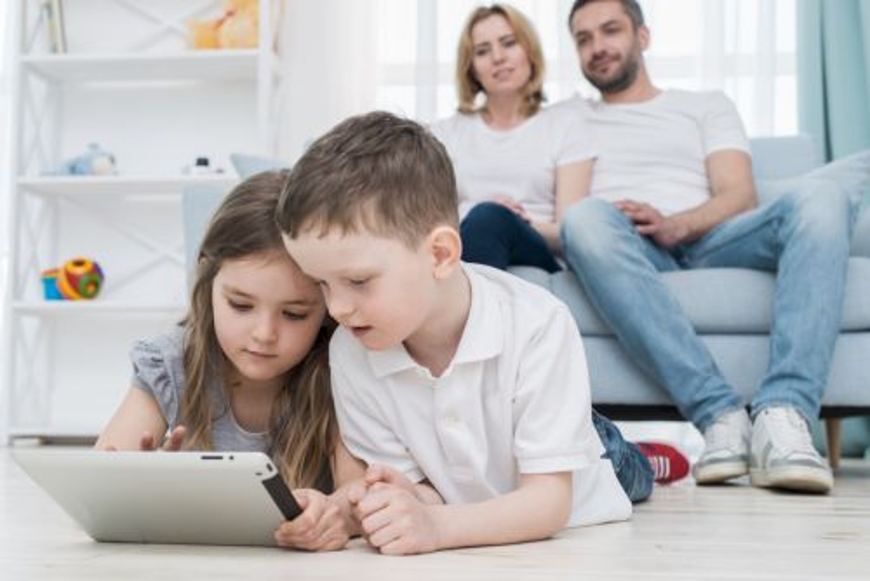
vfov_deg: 27.0
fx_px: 1209
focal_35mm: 50
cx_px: 435
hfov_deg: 39.6
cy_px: 290
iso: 400
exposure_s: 1/160
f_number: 5.6
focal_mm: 50
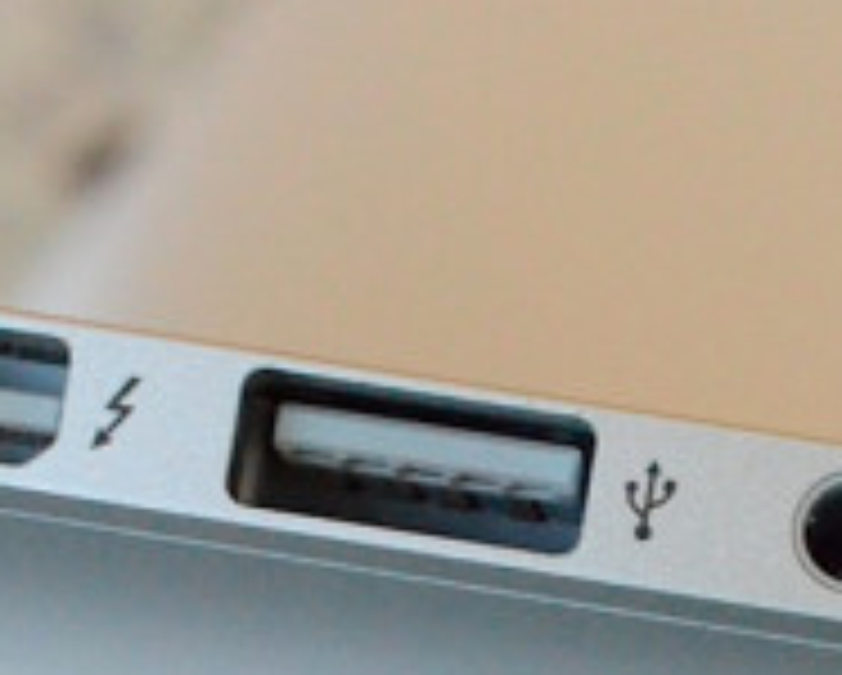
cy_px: 716
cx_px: 666
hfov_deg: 10.9
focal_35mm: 177
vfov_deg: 8.7
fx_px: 4415
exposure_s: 1/200
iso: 8000
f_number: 14
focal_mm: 40
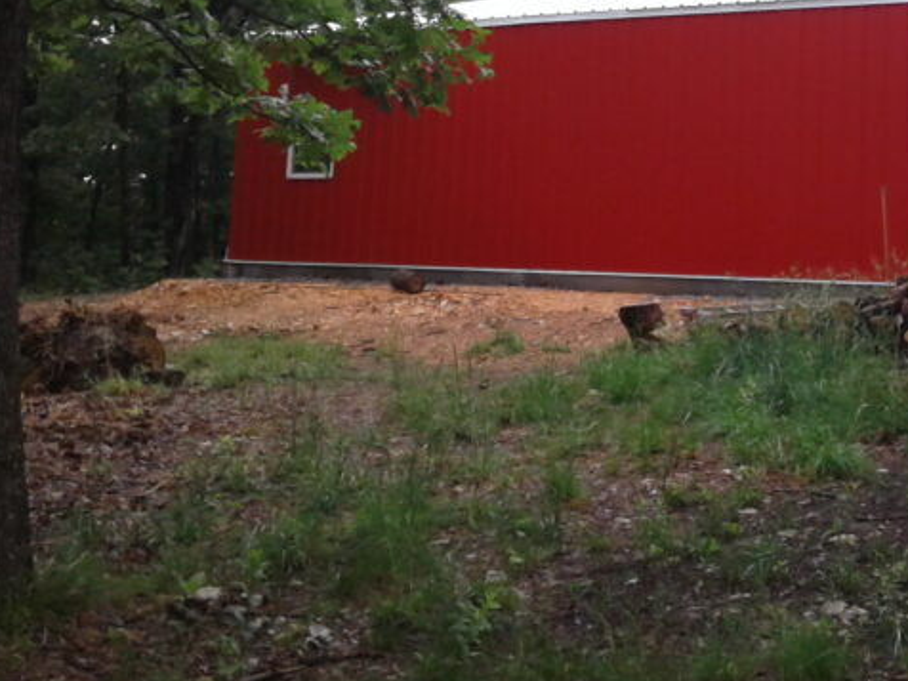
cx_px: 845
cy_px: 46
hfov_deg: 26.3
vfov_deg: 20.2
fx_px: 1862
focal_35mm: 71
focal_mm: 3.3
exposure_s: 1/218
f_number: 2.2
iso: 50
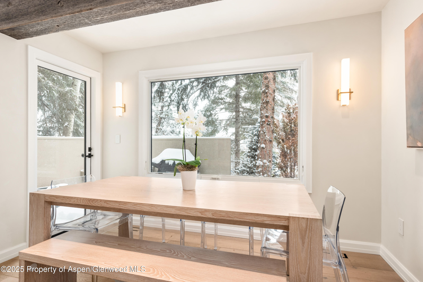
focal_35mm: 20
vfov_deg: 62.0
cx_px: 212
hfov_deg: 84.0
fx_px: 235
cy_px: 141
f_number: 7.1
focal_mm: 20
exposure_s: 1/8
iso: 500
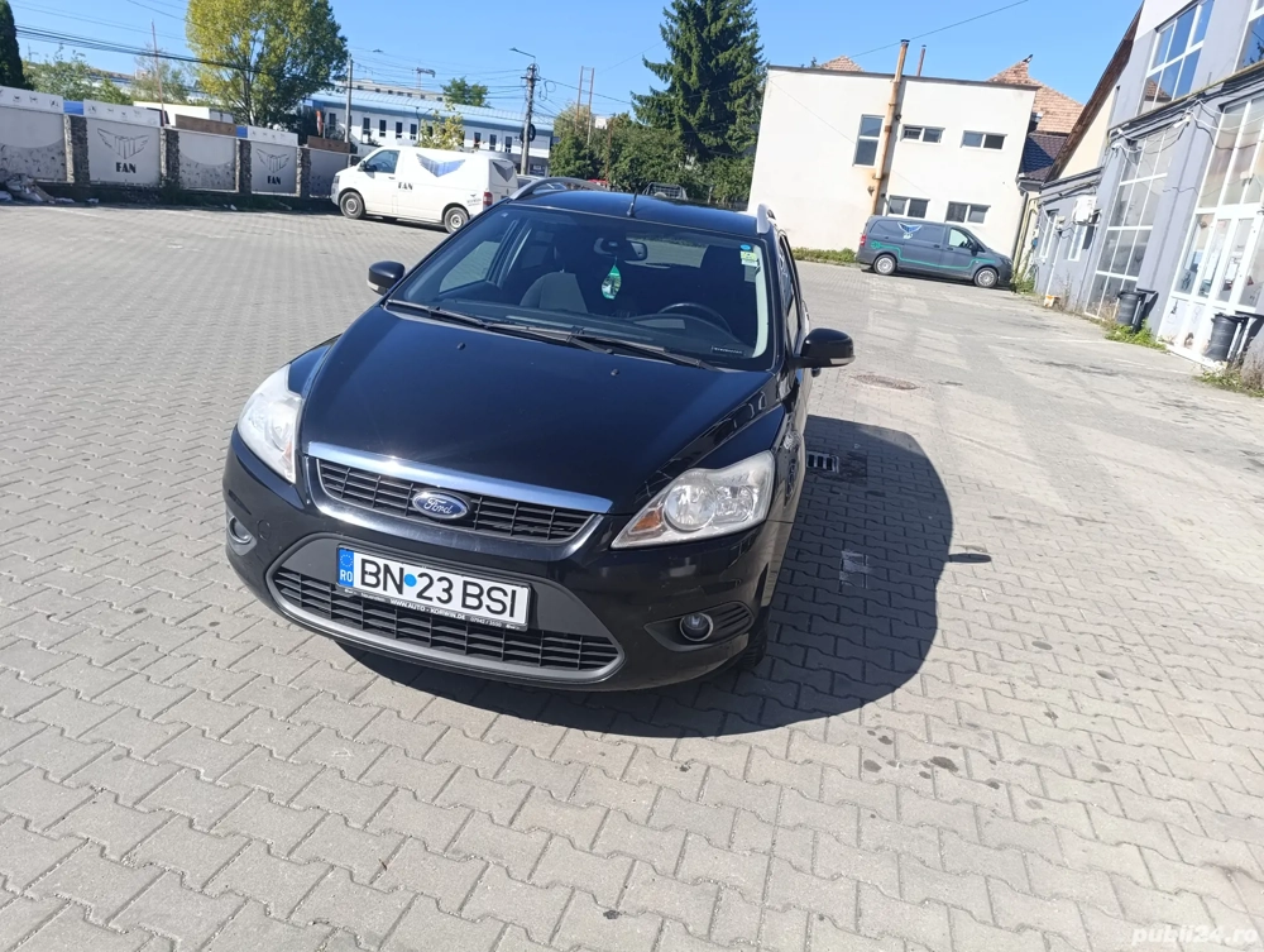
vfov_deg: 59.0
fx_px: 841
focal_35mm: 23
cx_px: 632
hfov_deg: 73.8
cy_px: 476
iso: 50
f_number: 1.6
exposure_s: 1/418
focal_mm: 6.14
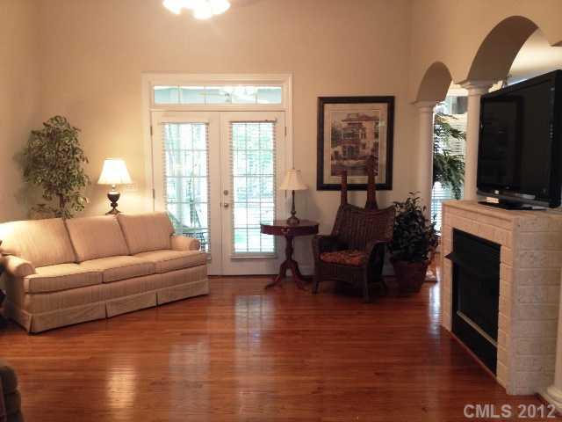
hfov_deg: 52.6
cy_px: 211
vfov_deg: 40.7
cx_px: 281
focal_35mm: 35
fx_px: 568
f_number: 2.4
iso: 125
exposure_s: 1/20
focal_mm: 4.28
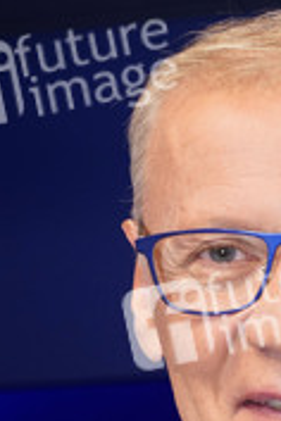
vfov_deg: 12.8
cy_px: 433
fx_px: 1850
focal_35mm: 158
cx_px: 314
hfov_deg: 8.6
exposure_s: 1/125
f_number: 5.6
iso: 2000
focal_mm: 70
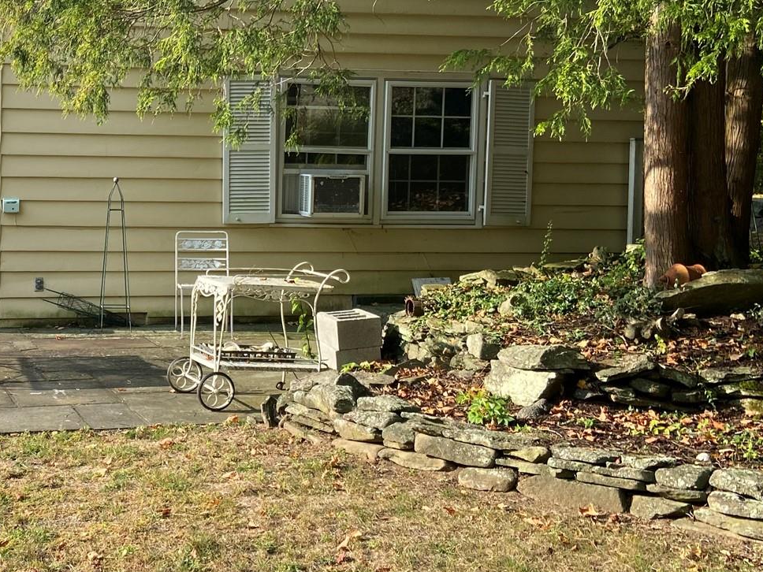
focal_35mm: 55
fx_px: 1212
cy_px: 214
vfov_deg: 26.5
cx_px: 93
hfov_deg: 33.3
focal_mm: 4.25
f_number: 1.8
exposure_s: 1/877
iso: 32
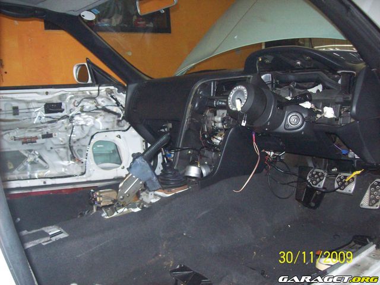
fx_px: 395
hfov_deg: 51.4
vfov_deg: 39.7
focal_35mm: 36
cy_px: 142
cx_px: 190
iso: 400
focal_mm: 6
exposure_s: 1/128
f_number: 2.7
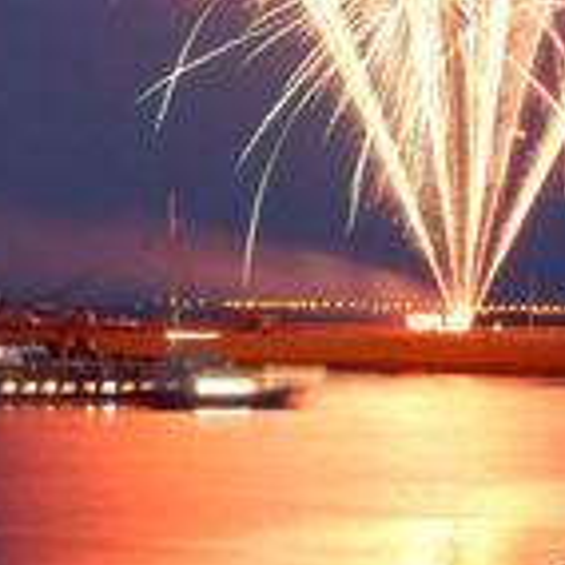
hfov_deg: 6.0
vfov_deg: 6.1
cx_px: -159
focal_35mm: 288
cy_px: 159
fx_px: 5318
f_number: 13
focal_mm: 70
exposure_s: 25
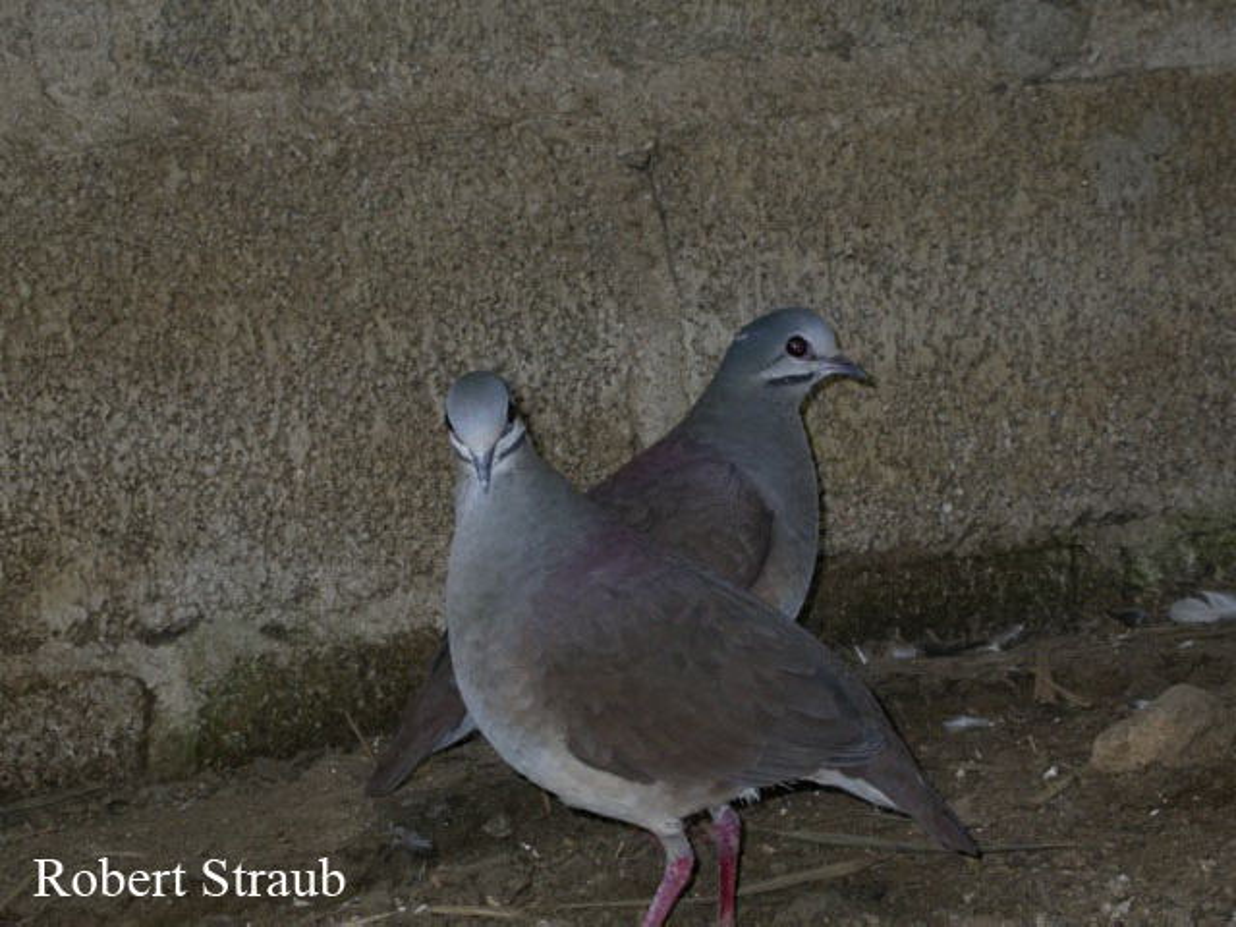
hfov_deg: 13.1
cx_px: 618
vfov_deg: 9.8
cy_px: 464
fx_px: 5392
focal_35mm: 151
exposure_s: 1/60.3
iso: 100
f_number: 5
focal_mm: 31.3
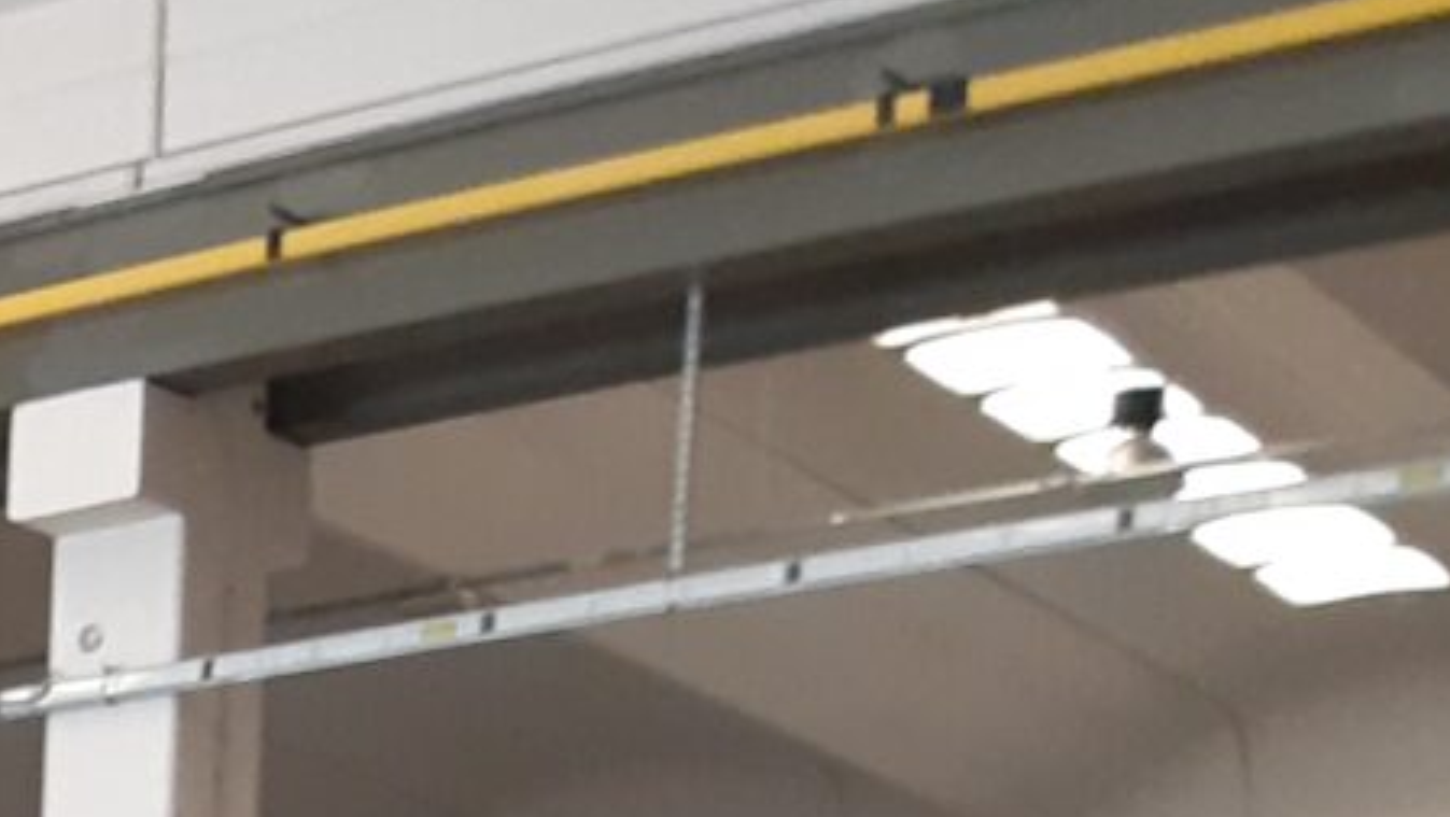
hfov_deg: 15.3
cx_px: -1146
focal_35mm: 121
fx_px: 4654
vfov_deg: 8.8
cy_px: 2147
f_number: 1.7
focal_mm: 3.92
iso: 160
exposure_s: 1/50
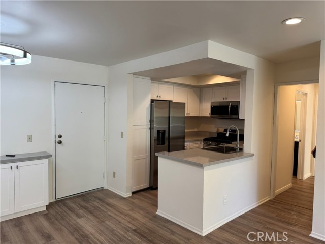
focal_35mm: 24
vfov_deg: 56.8
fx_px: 225
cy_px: 122
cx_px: 162
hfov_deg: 71.6
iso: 100
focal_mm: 6.76
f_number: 1.78
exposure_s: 1/120
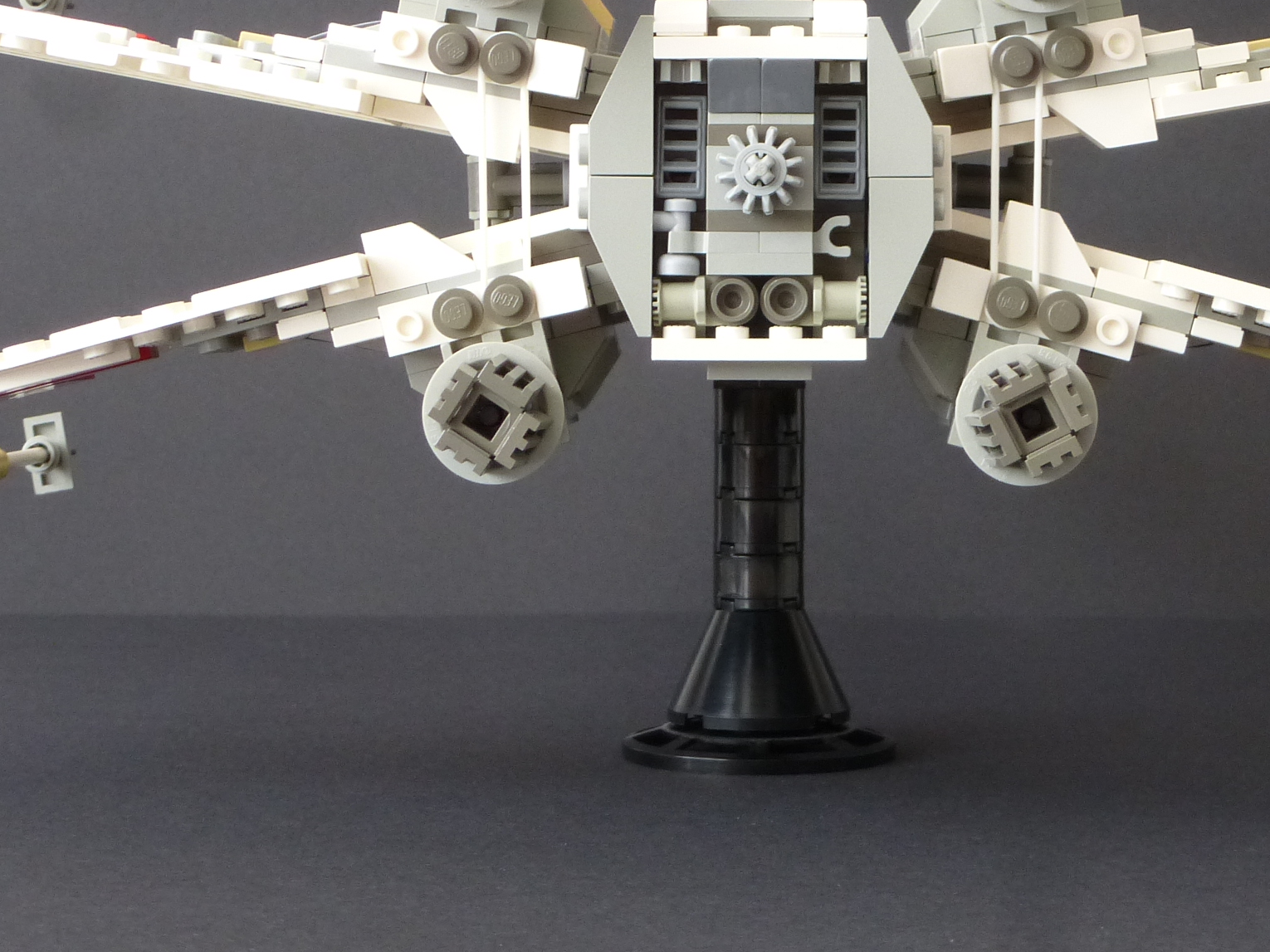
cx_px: 750
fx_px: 3008
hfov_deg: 23.8
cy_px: 169
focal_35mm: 82
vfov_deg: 17.8
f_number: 4.1
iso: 400
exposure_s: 1/25
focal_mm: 8.7
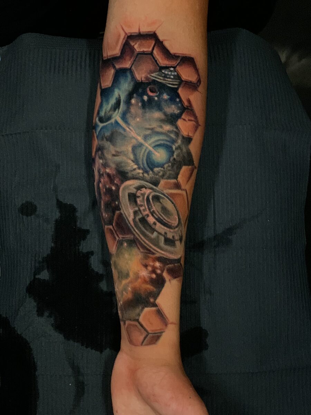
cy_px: 208
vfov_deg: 36.8
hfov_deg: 28.0
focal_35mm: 52
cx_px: 156
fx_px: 623
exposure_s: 1/34
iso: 500
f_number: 2.4
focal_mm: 6
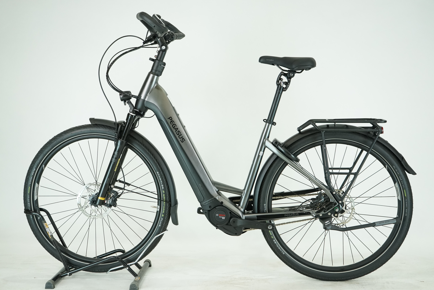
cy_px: 145
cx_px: 217
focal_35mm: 52
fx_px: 627
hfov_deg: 38.2
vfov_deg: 26.0
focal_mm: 52
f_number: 5.6
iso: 1600
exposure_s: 1/200
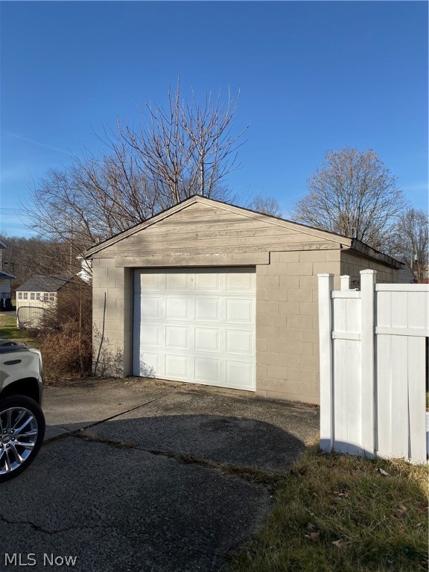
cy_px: 286
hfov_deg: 53.1
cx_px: 214
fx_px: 430
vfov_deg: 67.3
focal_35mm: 26
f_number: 1.8
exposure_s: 1/4464
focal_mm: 4.25
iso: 32
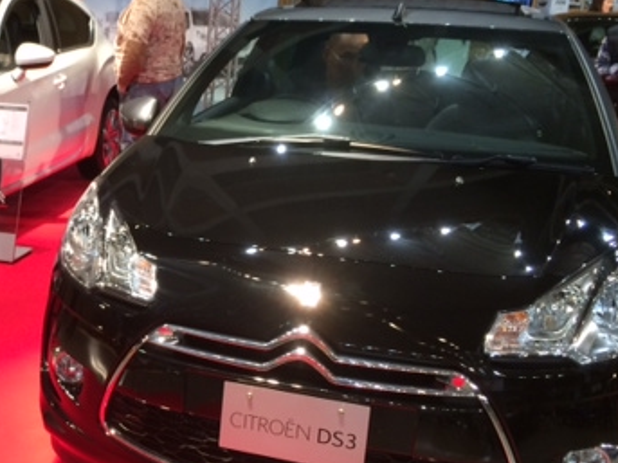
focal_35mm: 56
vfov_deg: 26.1
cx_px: 90
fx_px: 999
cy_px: 252
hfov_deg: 33.0
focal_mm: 4.12
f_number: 2.2
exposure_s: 1/30
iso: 100
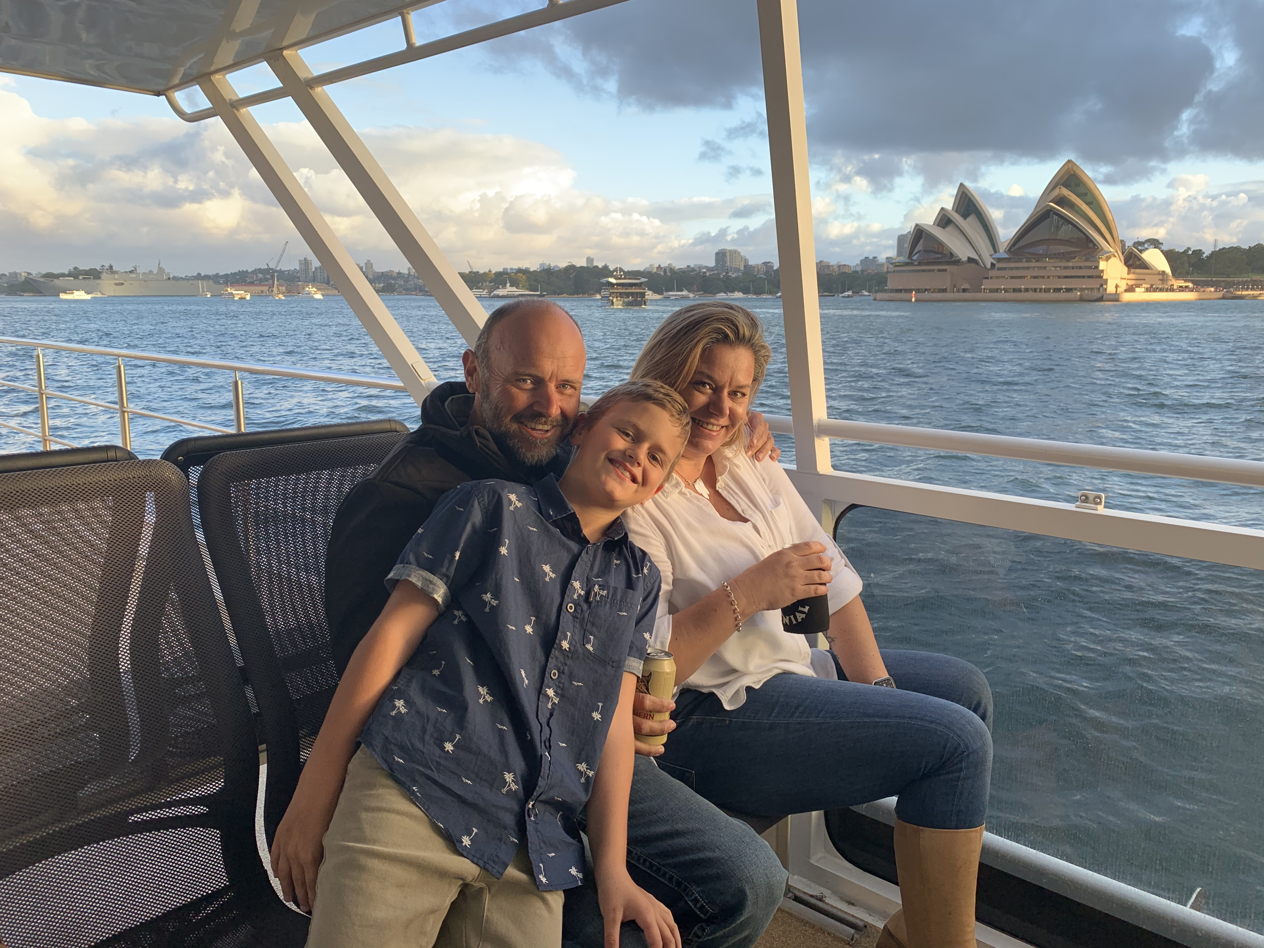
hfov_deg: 67.3
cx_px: 632
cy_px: 474
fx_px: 949
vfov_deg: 53.1
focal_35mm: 26
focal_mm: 4.25
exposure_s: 1/156
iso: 25
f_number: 1.8
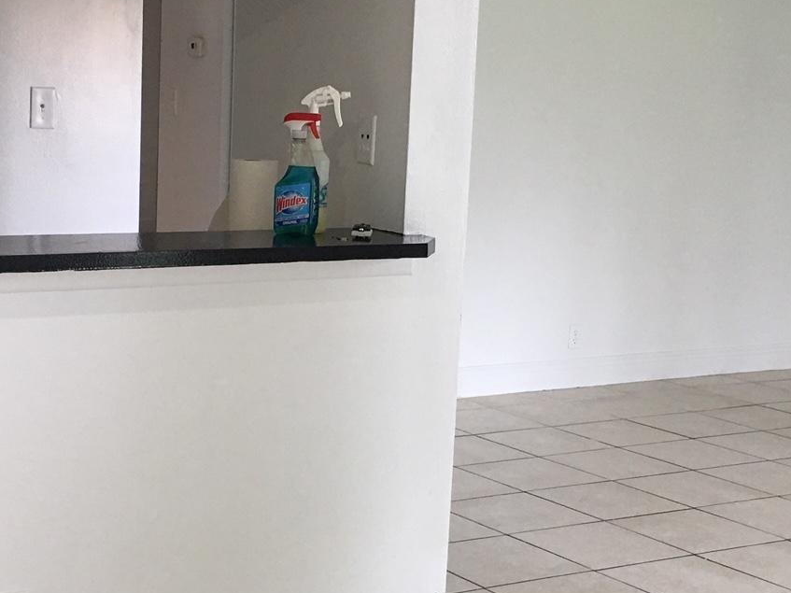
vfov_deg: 21.3
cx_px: 314
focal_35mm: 69
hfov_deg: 28.1
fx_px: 1576
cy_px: 356
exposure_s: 1/30
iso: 40
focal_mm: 4.15
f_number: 2.2
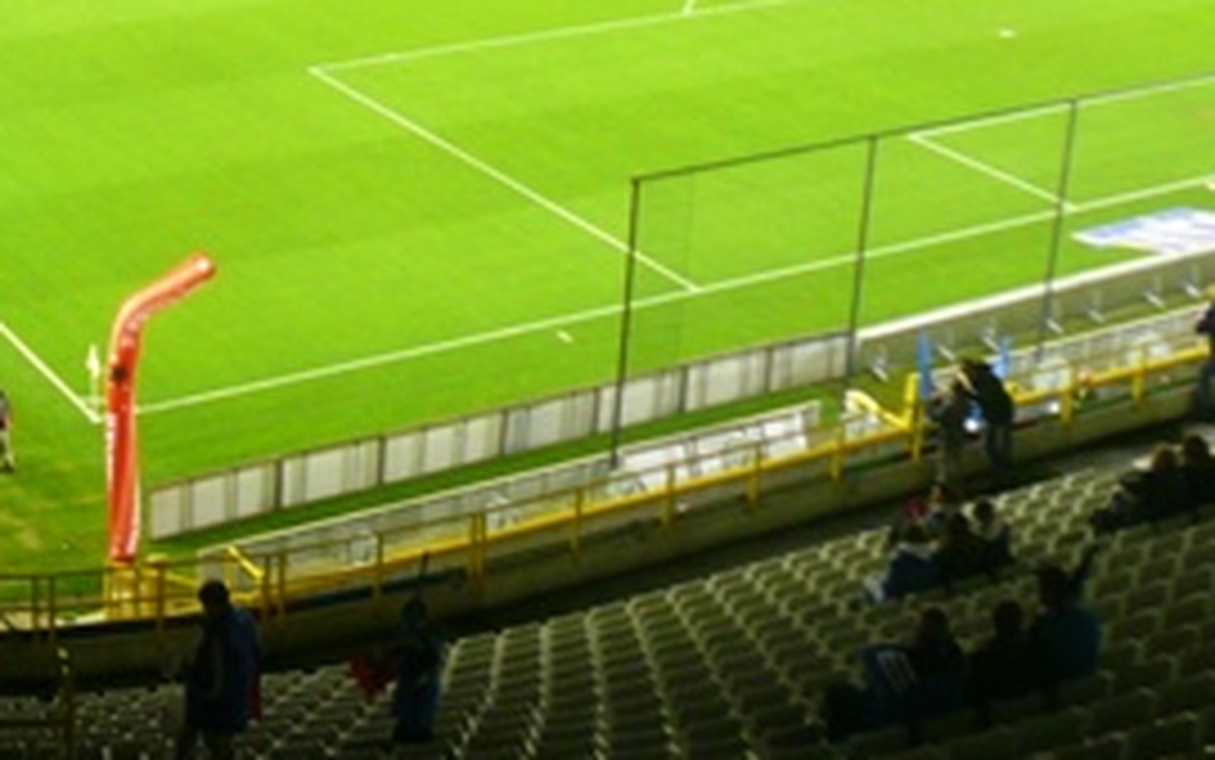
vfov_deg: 19.3
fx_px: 2186
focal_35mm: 66
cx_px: 63
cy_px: 58
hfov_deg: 29.4
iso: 160
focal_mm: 4.6
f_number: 2.8
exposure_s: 1/15
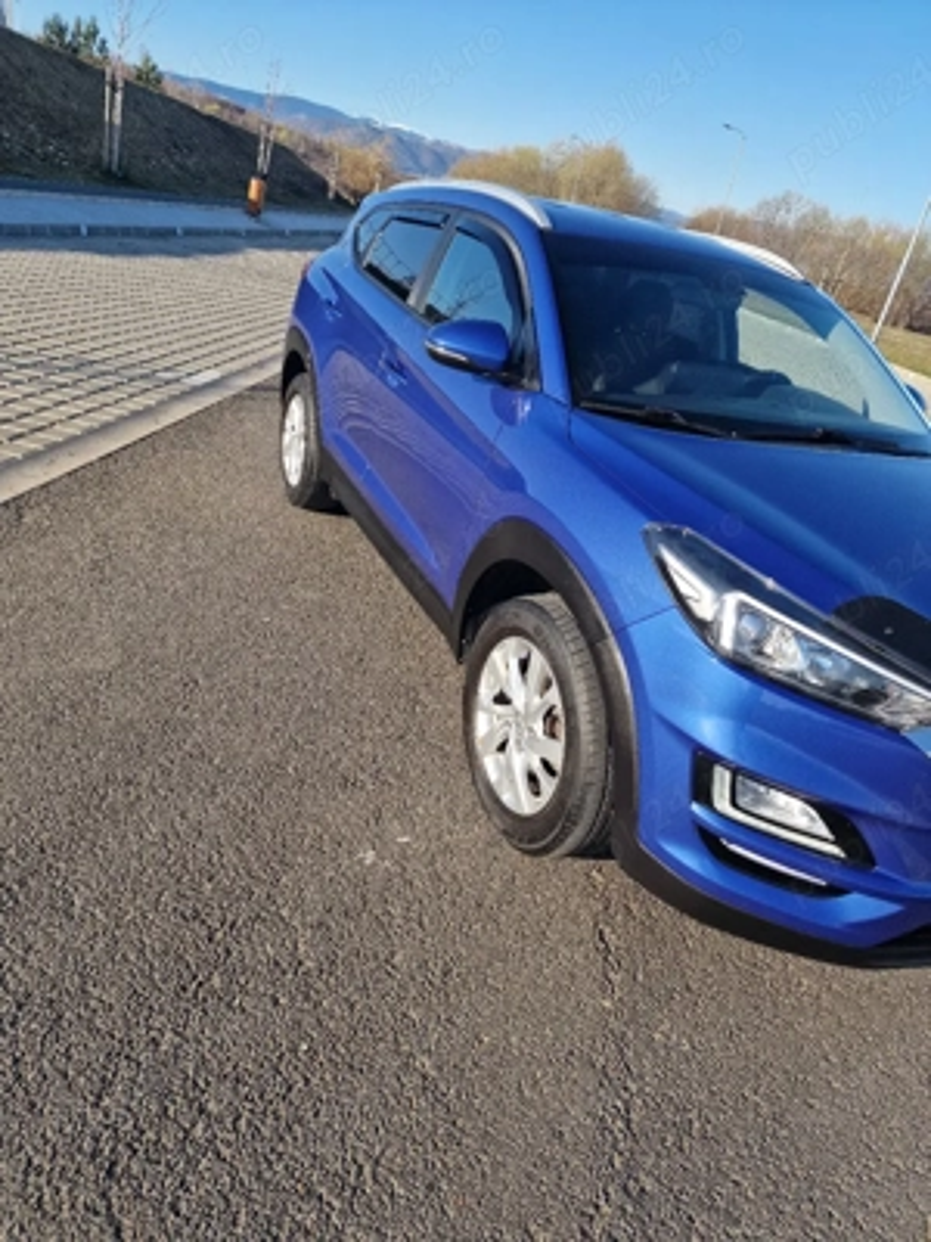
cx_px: 466
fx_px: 825
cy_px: 621
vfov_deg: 73.9
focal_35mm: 23
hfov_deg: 58.9
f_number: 1.8
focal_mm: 6.4
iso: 50
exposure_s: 1/588
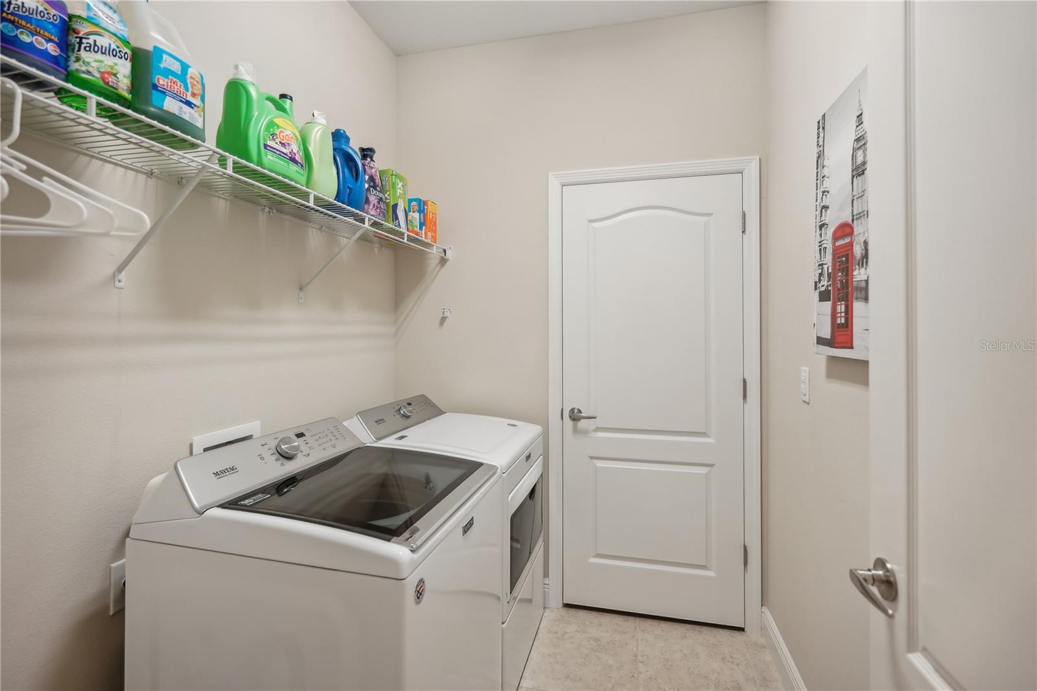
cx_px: 518
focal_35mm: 16
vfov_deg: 73.7
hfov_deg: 96.7
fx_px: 461
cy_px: 346
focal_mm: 16
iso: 400
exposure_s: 1/30
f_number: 4
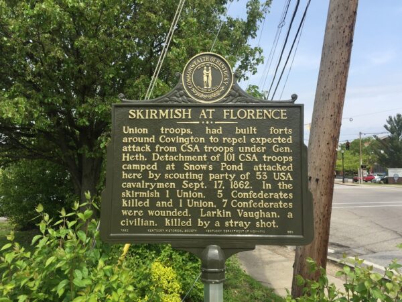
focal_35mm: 29
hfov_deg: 61.7
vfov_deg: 48.2
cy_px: 151
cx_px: 201
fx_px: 337
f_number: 2.2
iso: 32
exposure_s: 1/1721
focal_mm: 4.15
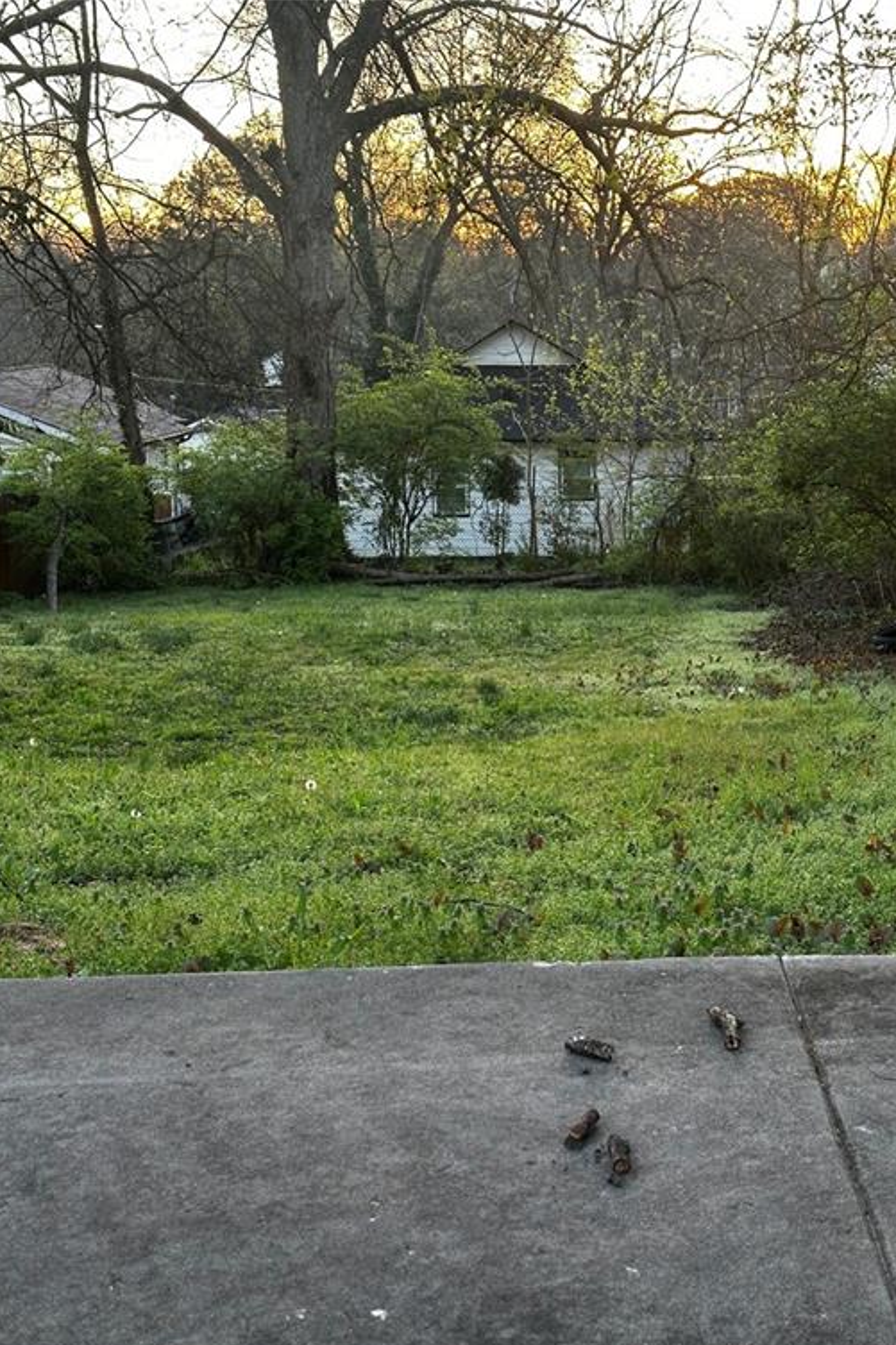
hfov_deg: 26.5
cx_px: 440
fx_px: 1905
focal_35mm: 51
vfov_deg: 38.9
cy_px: 685
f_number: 1.78
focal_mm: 6.86
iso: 80
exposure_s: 1/108
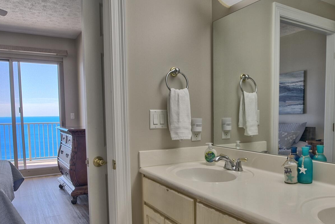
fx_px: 279
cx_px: 205
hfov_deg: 61.2
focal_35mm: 30
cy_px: 136
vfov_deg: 43.4
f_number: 13
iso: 800
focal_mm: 12
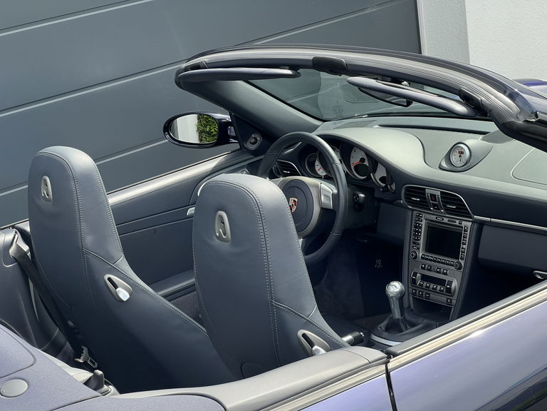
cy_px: 206
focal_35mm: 77
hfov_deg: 25.3
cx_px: 274
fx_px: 1217
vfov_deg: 19.1
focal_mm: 9
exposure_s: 1/114
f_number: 2.8
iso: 32
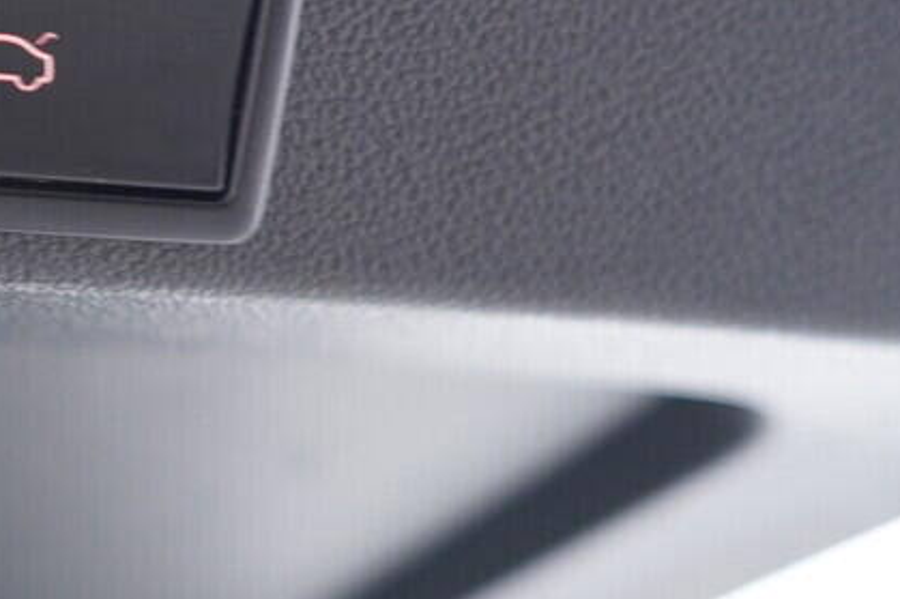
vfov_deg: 15.5
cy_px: 216
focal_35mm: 88
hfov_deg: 21.5
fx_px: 2199
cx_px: -185
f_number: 2.8
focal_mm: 24
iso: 400
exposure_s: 1/40
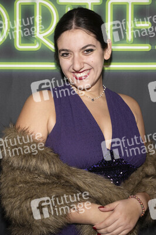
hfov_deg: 19.4
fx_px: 456
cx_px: 78
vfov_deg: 28.9
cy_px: 118
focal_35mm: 70
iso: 800
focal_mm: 70
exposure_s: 1/200
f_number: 5.6
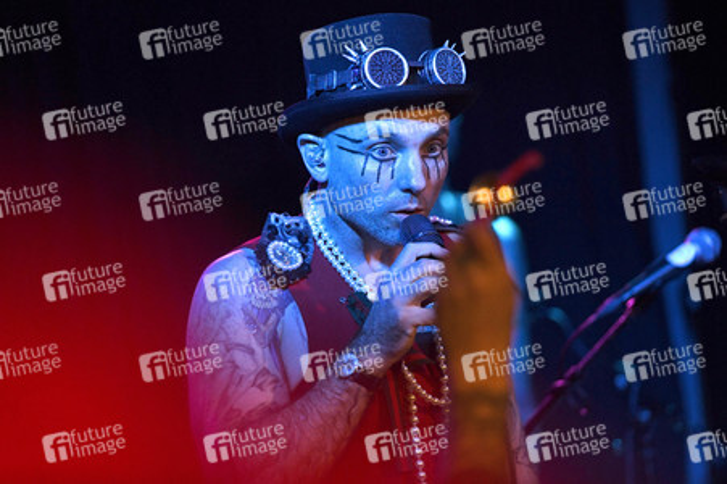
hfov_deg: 10.3
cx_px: 364
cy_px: 242
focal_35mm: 200
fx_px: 4036
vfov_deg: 6.9
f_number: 3.2
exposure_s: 1/160
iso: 2500
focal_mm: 200
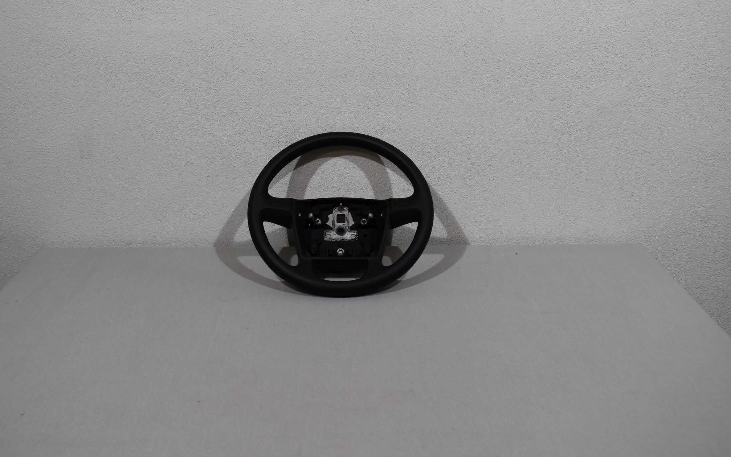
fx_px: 777
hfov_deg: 50.4
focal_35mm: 39
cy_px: 192
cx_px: 342
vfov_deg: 32.7
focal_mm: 22
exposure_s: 1/125
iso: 400
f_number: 5.6
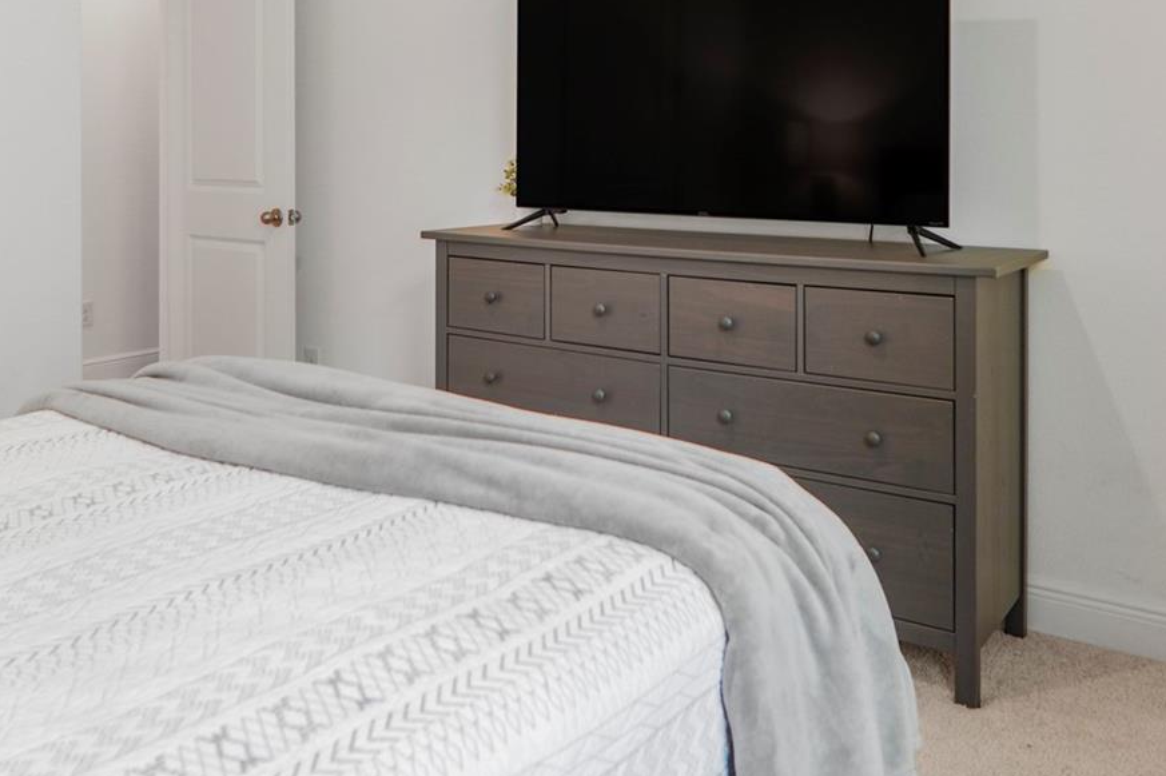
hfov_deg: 57.1
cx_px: 510
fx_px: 1068
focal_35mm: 33
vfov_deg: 38.3
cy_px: 148
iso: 100
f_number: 2
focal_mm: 12
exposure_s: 1/40
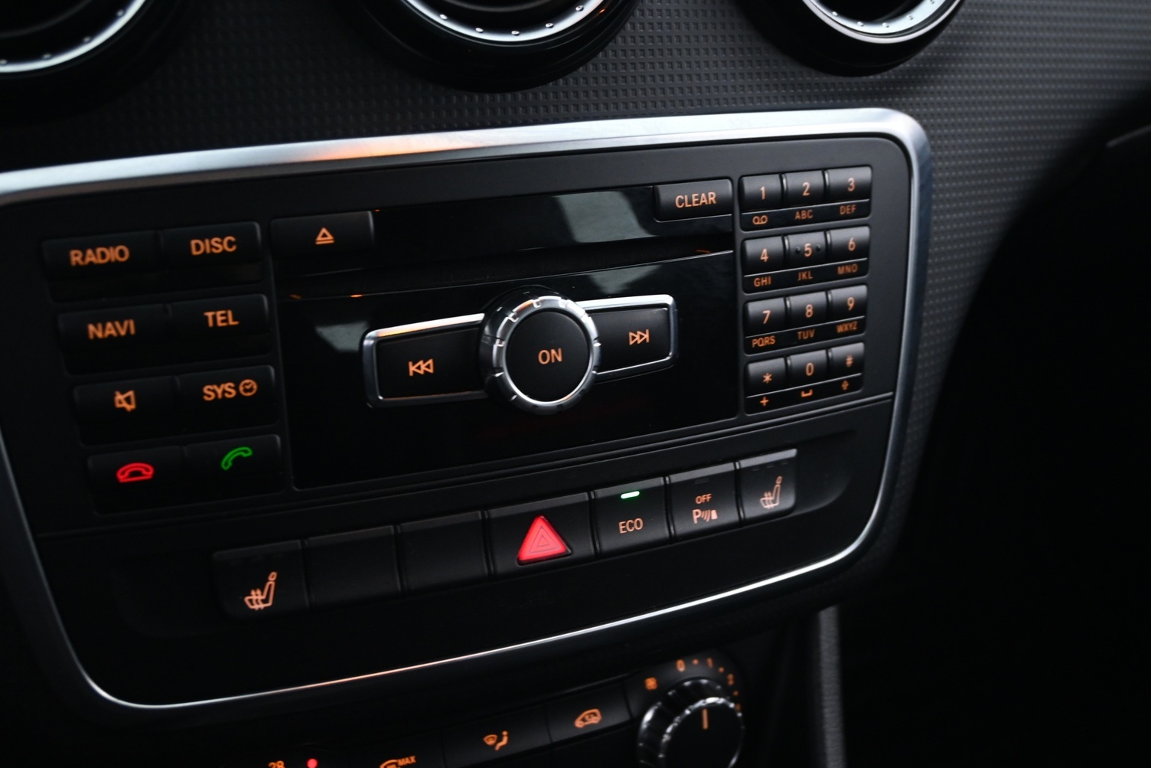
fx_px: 1343
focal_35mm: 42
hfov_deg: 46.4
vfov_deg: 31.9
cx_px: 540
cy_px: 389
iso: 1600
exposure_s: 1/6
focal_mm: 26
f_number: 4.5
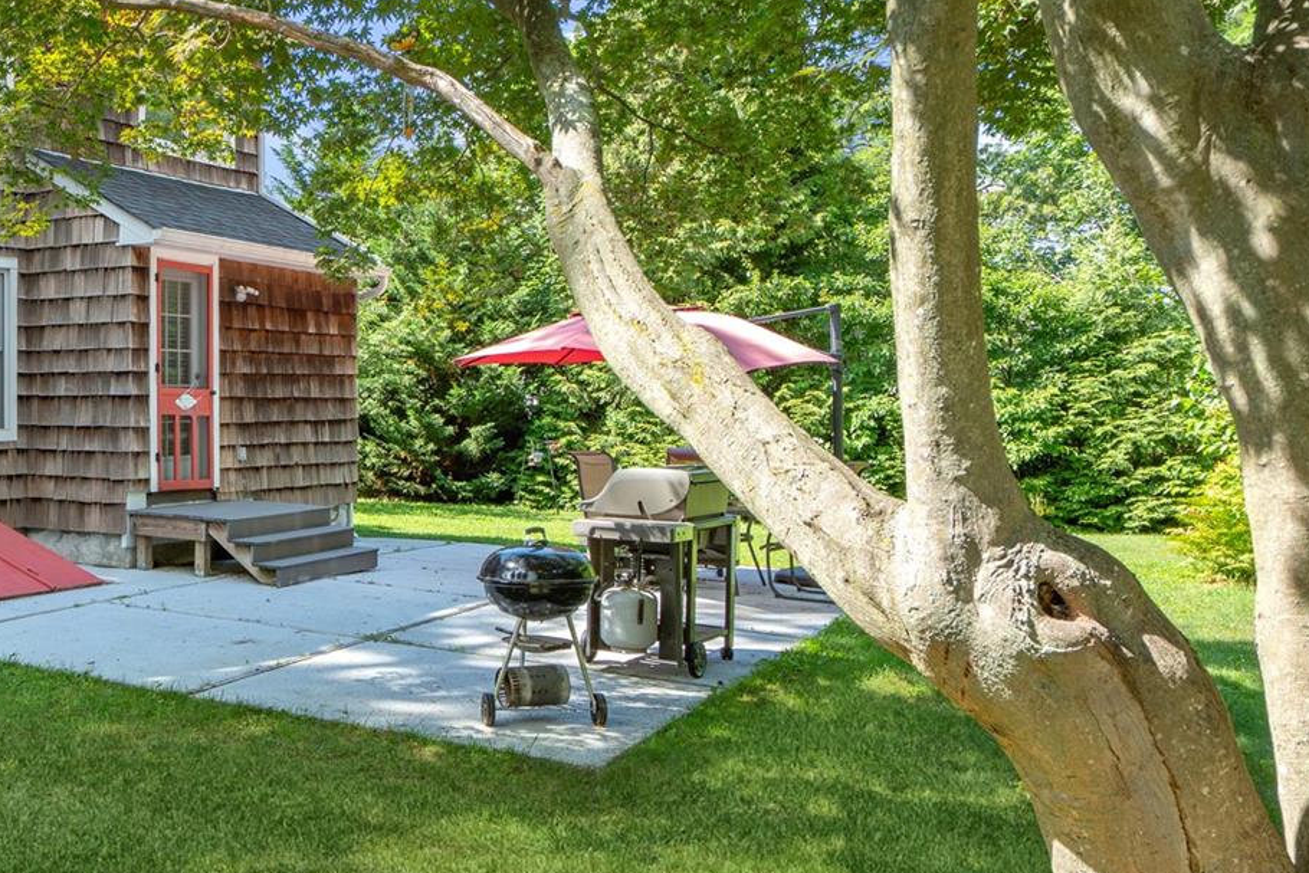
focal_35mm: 36
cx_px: 246
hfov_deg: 49.7
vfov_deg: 36.8
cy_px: 484
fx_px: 1309
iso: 250
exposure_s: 1/200
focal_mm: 16
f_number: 5.6
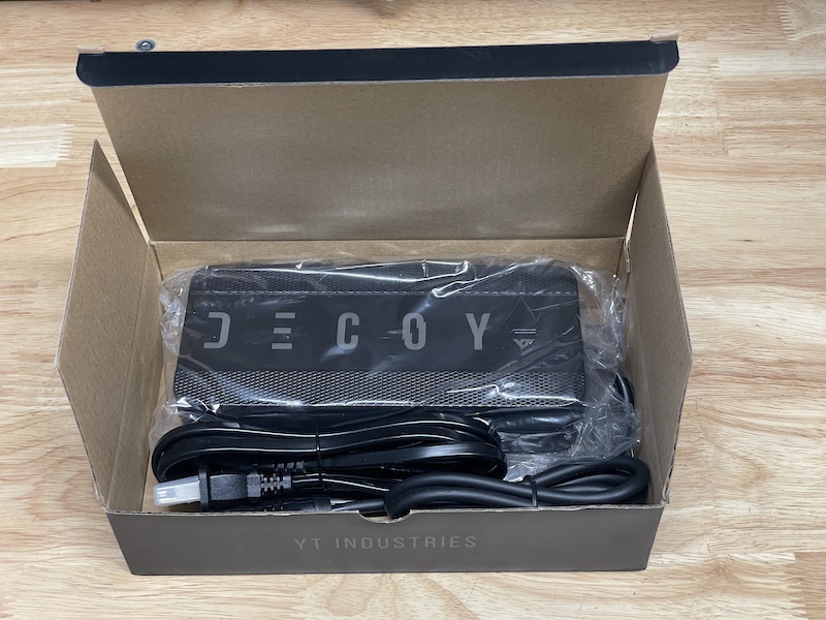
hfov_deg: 36.8
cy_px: 310
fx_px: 1241
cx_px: 413
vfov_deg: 28.0
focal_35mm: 52
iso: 200
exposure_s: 1/60
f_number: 2
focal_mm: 6
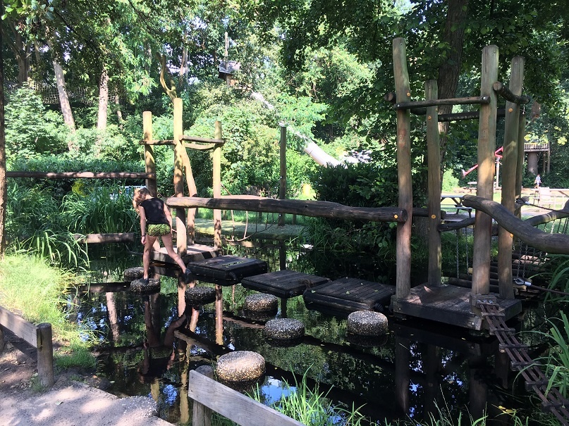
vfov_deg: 48.2
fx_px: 477
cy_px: 213
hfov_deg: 61.7
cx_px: 284
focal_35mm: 29
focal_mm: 4.15
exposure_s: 1/106
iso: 25
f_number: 2.2
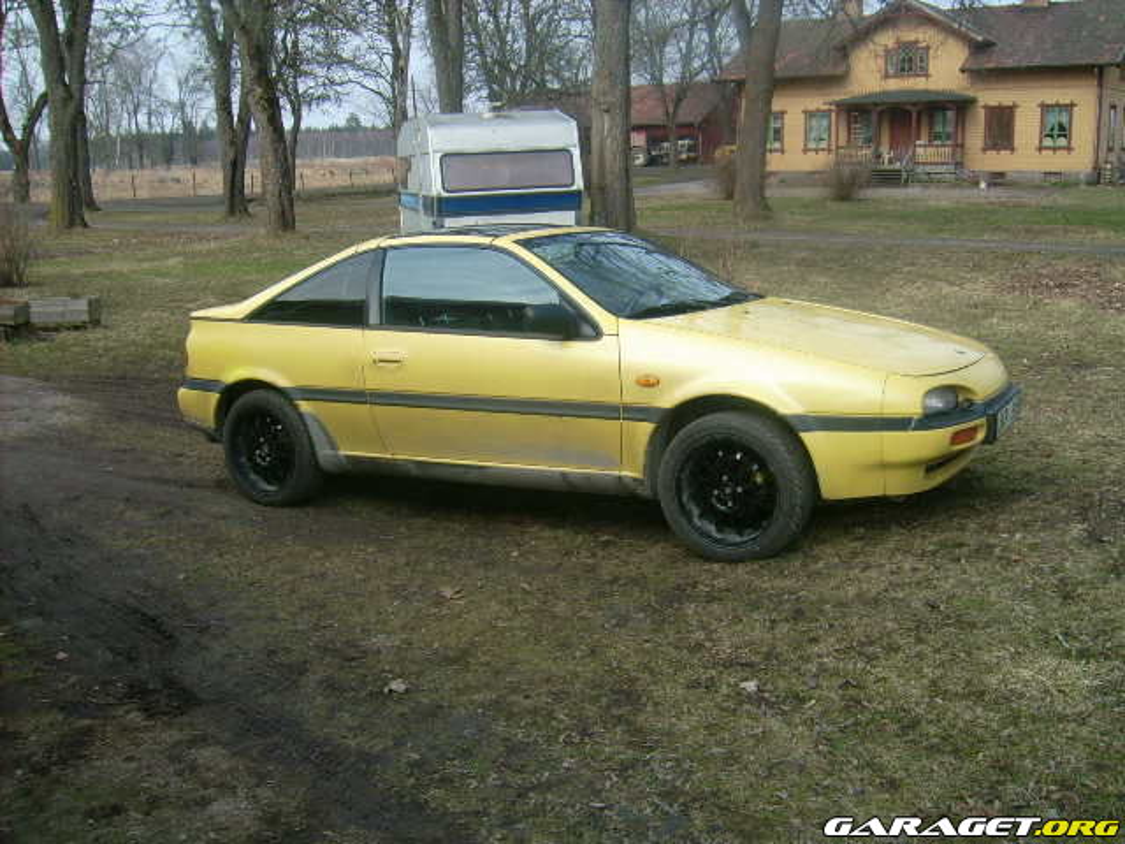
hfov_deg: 52.6
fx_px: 1137
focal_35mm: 35
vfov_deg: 40.7
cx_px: 562
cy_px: 422
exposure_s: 1/136
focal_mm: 5.95
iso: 50
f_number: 5.8
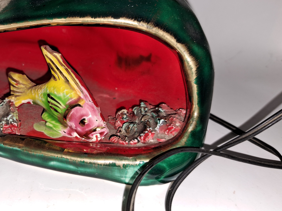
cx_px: 79
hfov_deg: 51.0
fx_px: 285
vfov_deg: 40.7
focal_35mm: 35
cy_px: 103
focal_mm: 5.23
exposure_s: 1/100
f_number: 1.8
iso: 50
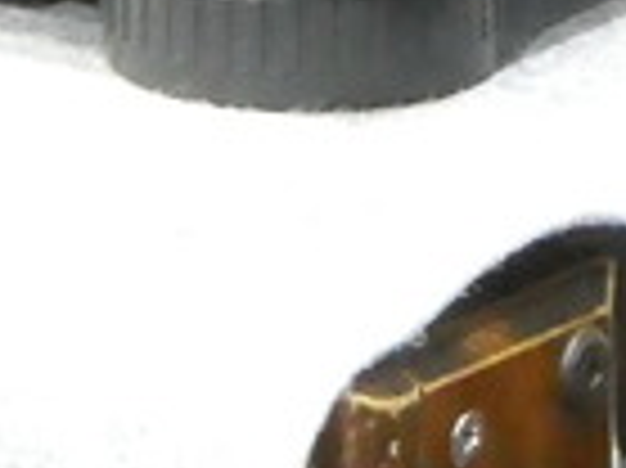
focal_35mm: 582
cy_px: -720
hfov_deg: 3.4
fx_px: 10516
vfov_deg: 2.5
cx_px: -185
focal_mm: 15
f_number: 7.1
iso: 1600
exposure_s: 1/8
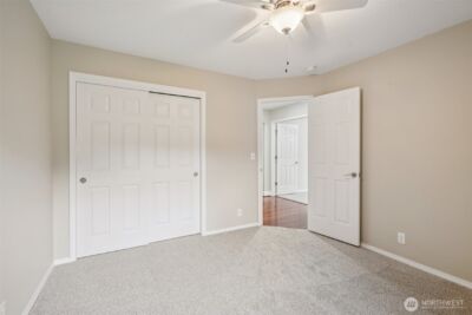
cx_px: 236
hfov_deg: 96.7
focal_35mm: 16
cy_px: 158
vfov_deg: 73.8
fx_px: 210
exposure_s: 1/8
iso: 400
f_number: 8
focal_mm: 16
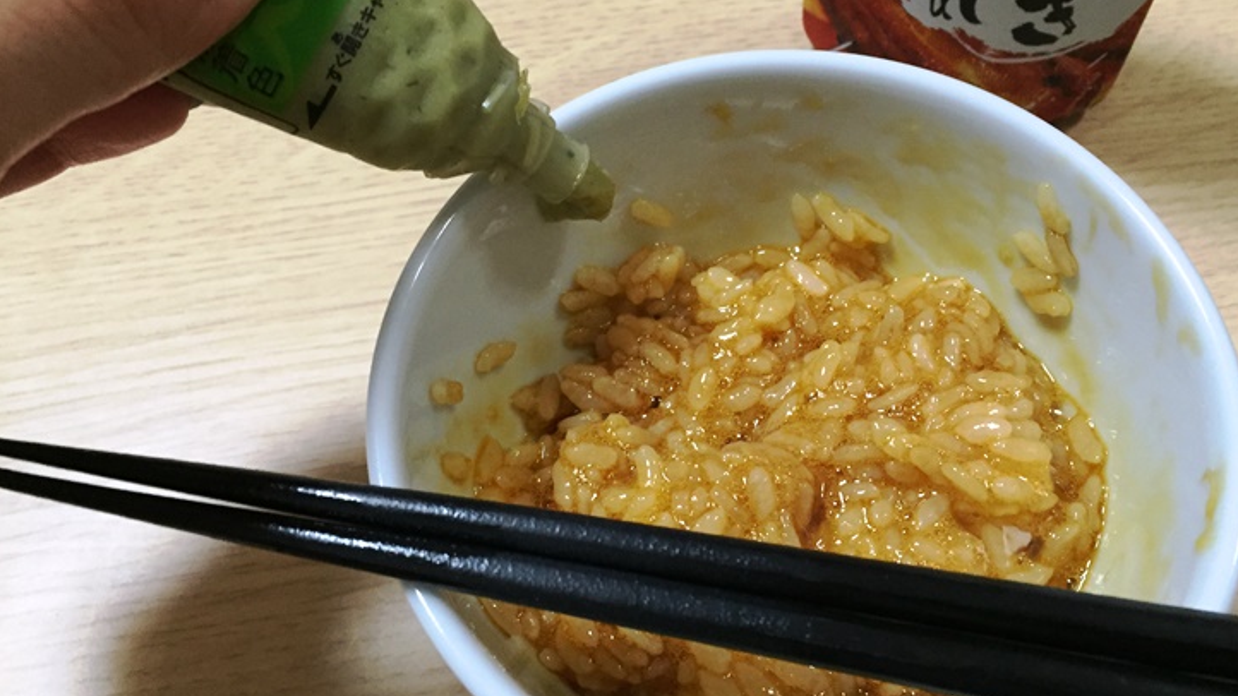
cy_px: 315
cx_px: 669
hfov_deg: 56.6
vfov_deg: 33.7
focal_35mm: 35
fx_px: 1149
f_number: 2.2
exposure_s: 1/30
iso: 200
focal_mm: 4.15
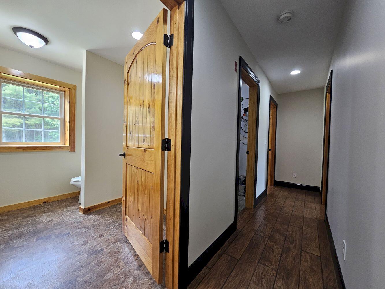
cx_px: 192
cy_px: 144
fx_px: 145
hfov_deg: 106.2
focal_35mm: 13
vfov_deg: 89.9
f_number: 2.2
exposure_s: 1/60
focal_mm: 2.2
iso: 200
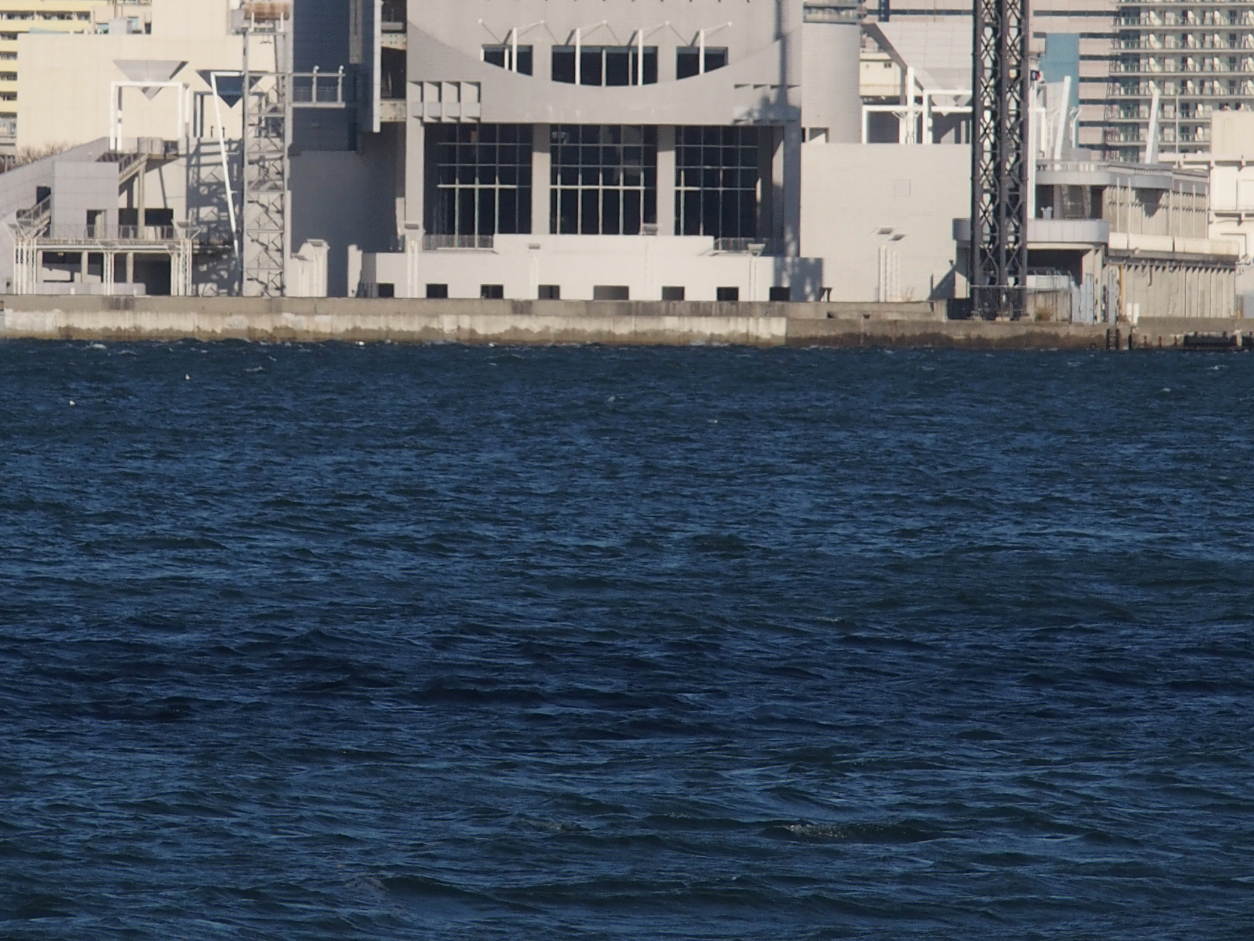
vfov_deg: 2.6
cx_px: 571
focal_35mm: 567
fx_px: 20544
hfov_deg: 3.5
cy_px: 106
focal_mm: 64.3
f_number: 4
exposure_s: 1/1600
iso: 100
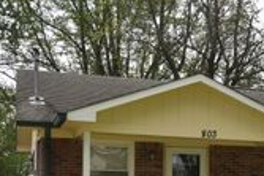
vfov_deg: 14.8
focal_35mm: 90
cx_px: 340
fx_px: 659
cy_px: 196
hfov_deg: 20.7
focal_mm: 20
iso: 100
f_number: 10
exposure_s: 1/200
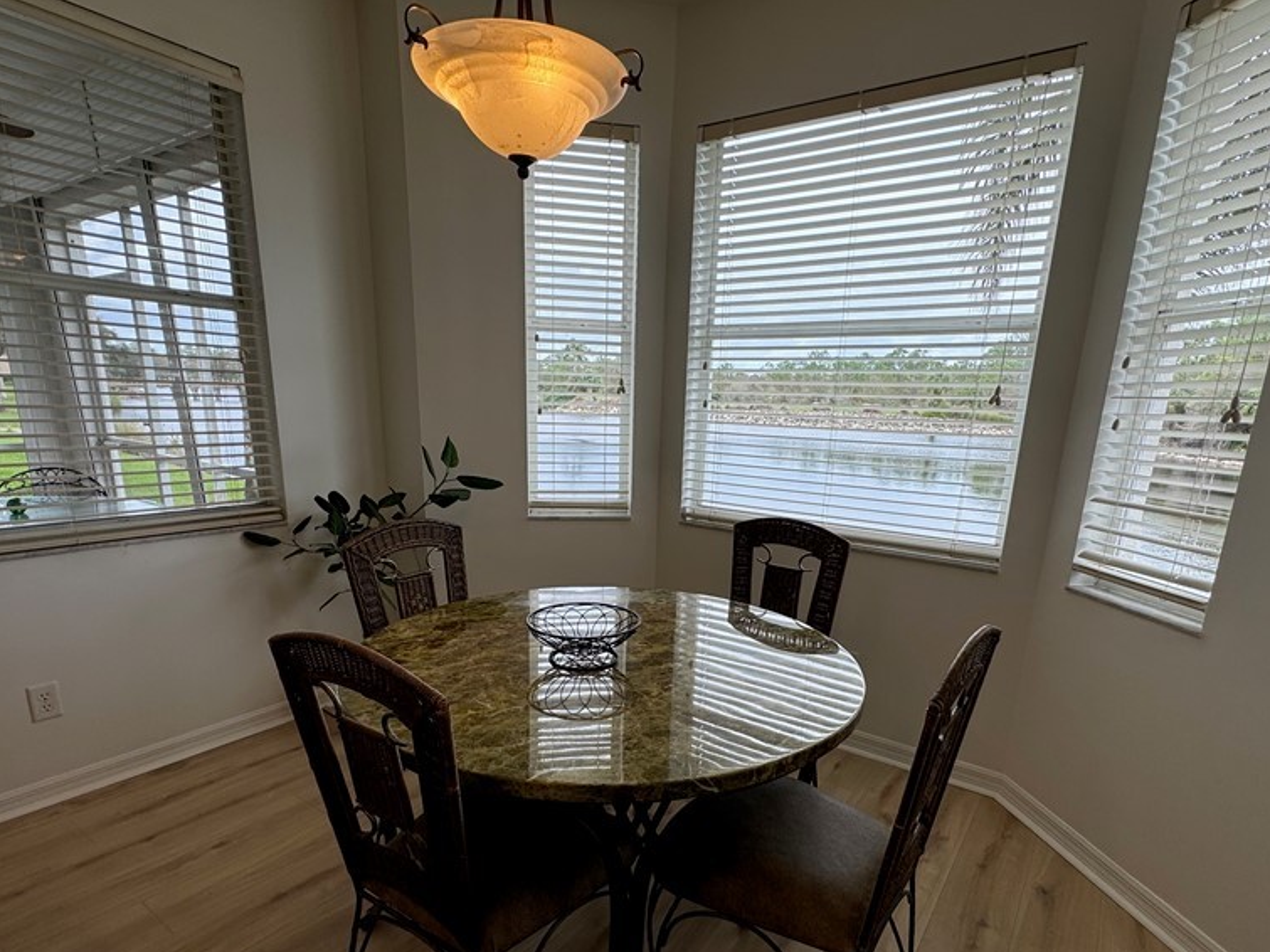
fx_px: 697
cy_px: 585
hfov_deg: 84.6
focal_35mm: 19
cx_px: 656
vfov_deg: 67.8
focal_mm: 2.22
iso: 40
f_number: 2.2
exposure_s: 1/145
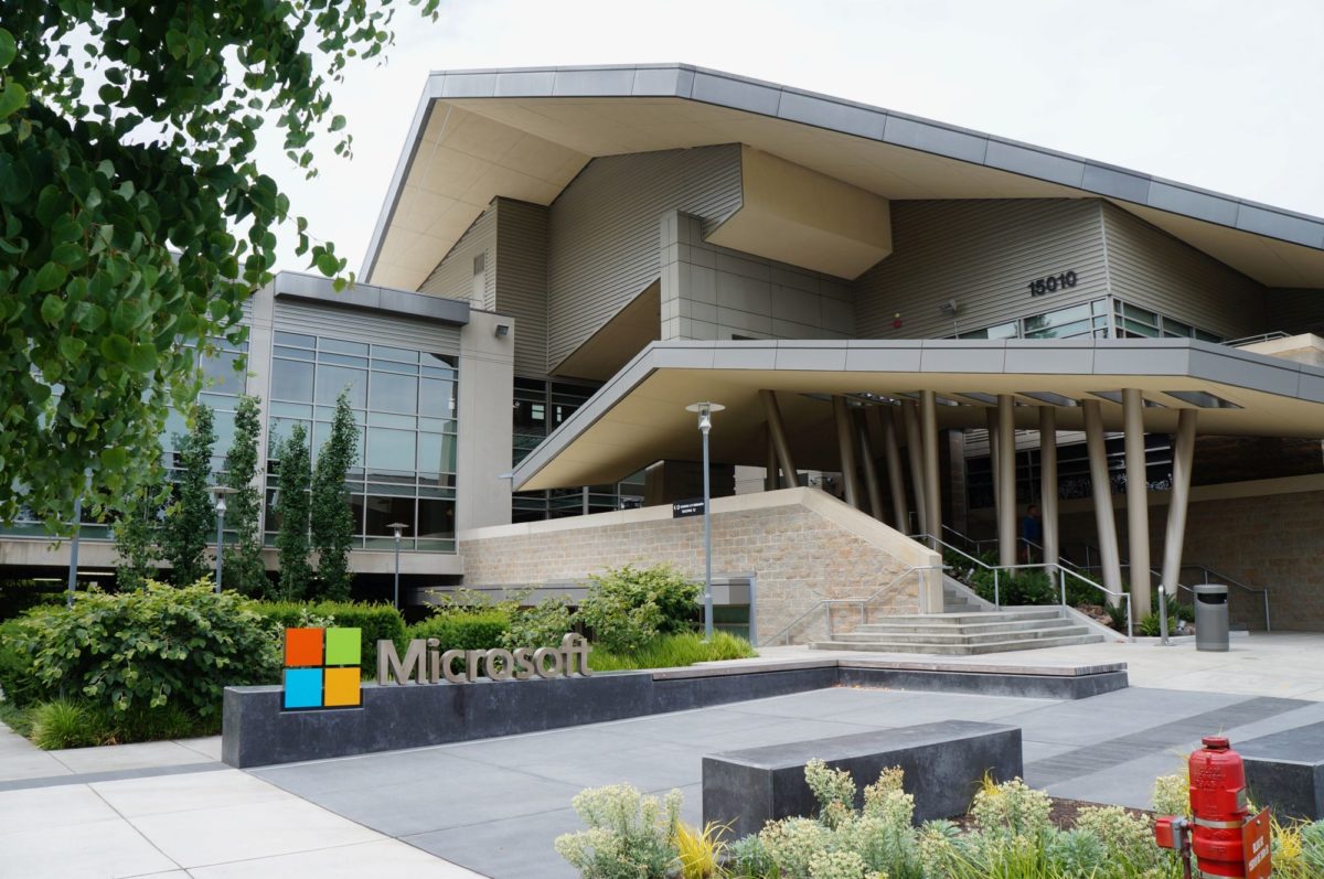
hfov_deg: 67.4
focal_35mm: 27
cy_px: 440
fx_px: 992
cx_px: 662
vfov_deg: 47.8
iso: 200
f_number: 8
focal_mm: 18
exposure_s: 1/250
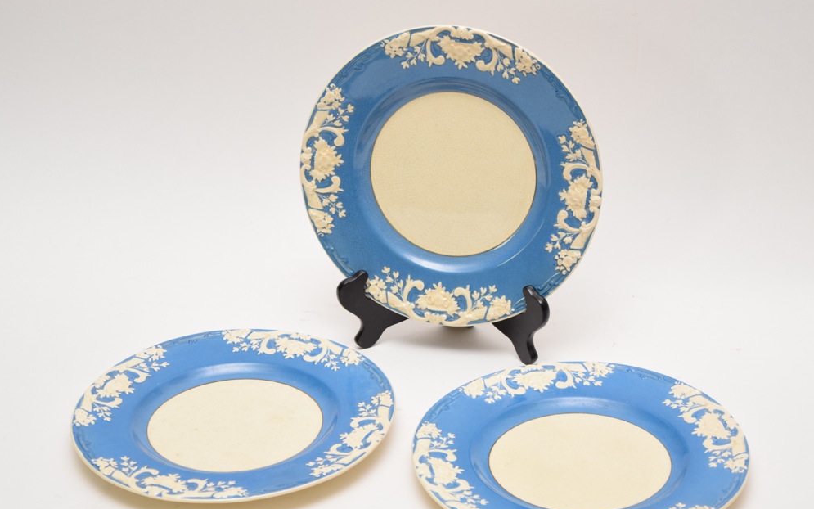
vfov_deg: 15.5
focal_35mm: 85
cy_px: 253
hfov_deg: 24.5
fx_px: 1875
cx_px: 406
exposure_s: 1/60
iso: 900
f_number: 5.6
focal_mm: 55
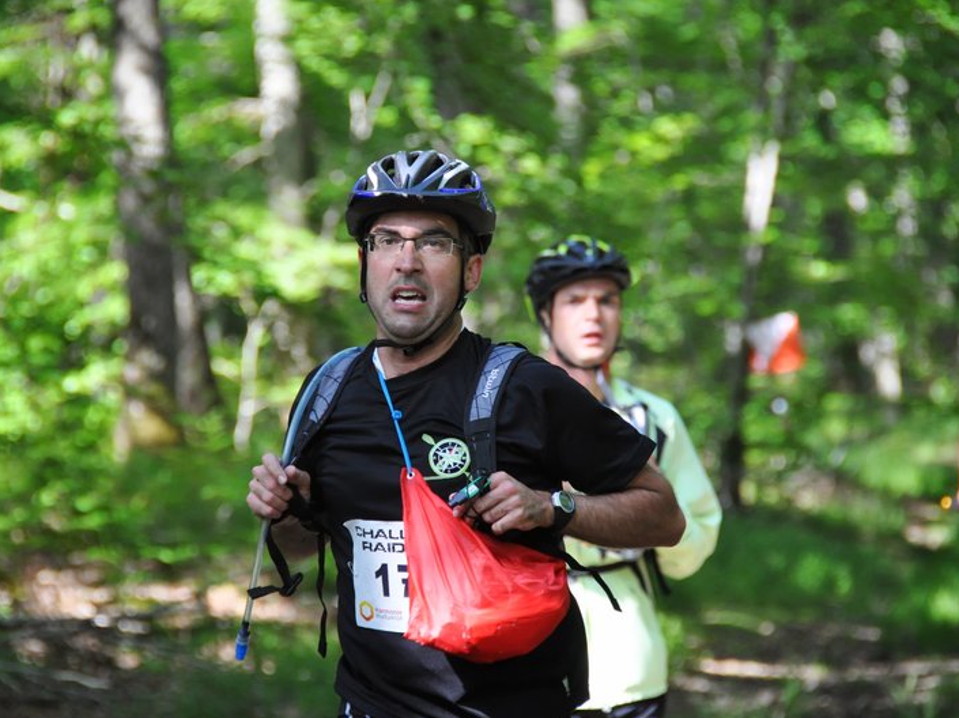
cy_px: 360
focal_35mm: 278
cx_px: 453
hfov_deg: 7.1
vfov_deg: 5.3
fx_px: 7698
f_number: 5.6
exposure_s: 1/500
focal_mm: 170
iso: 1400
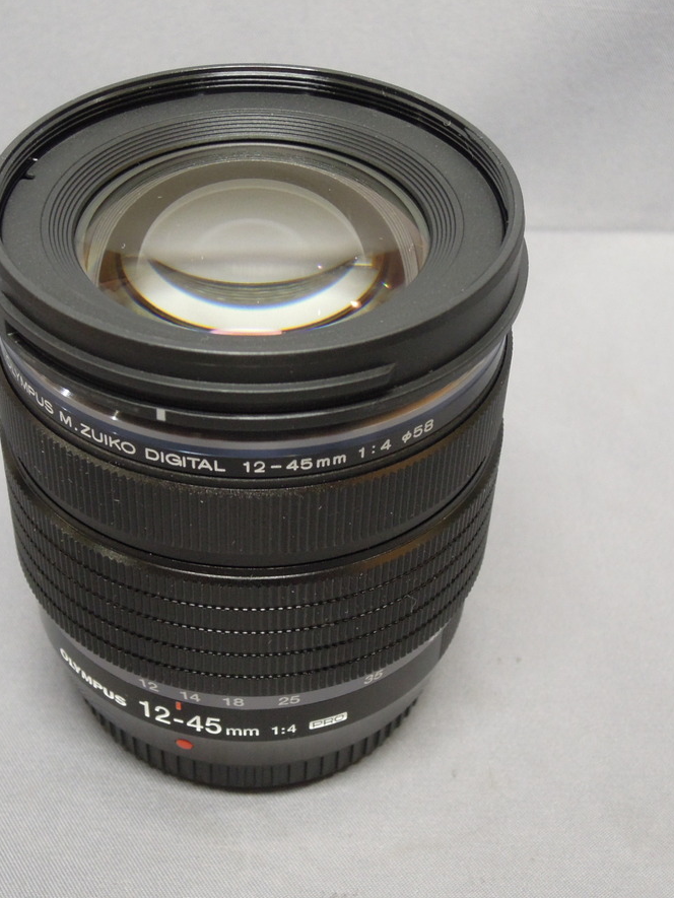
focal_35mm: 61
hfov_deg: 24.0
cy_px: 446
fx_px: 1583
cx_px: 248
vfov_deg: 31.7
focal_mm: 8.1
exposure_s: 1/25
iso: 400
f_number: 3.5
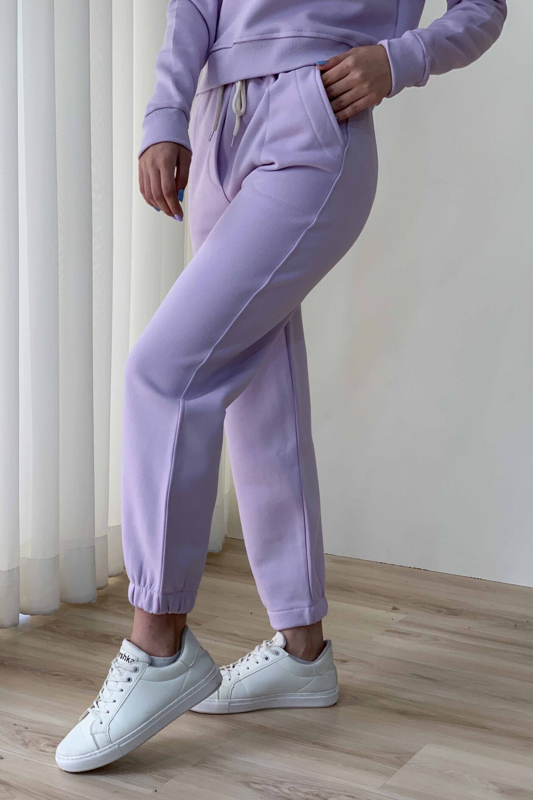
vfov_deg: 36.2
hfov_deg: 24.6
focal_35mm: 55
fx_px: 1221
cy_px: 400
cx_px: 234
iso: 50
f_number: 2.4
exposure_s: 1/120
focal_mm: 6
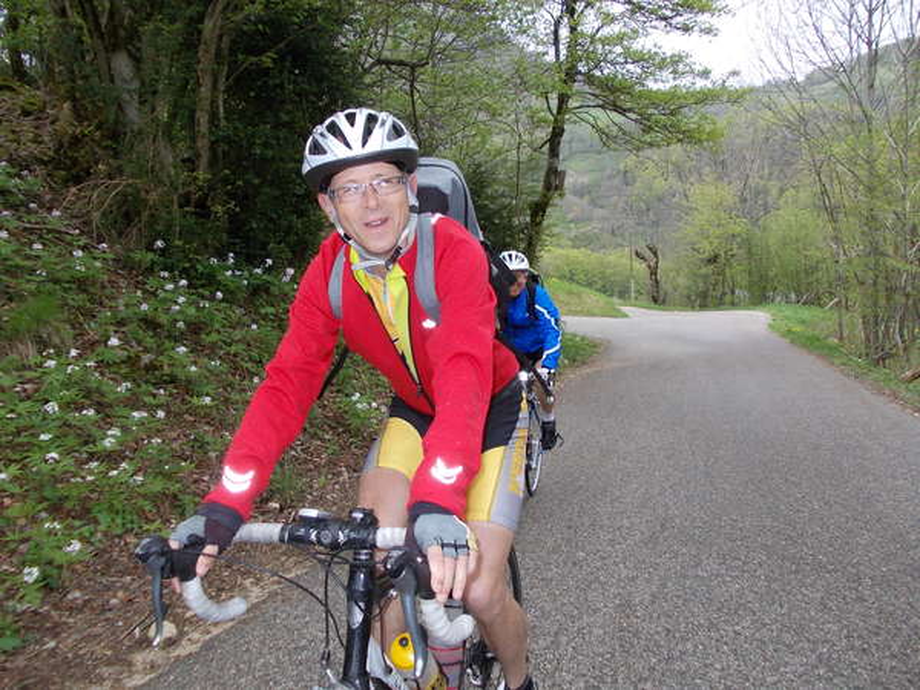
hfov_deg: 63.4
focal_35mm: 28
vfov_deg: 49.7
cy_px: 345
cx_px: 460
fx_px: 744
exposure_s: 1/320
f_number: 2.7
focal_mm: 4
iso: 80
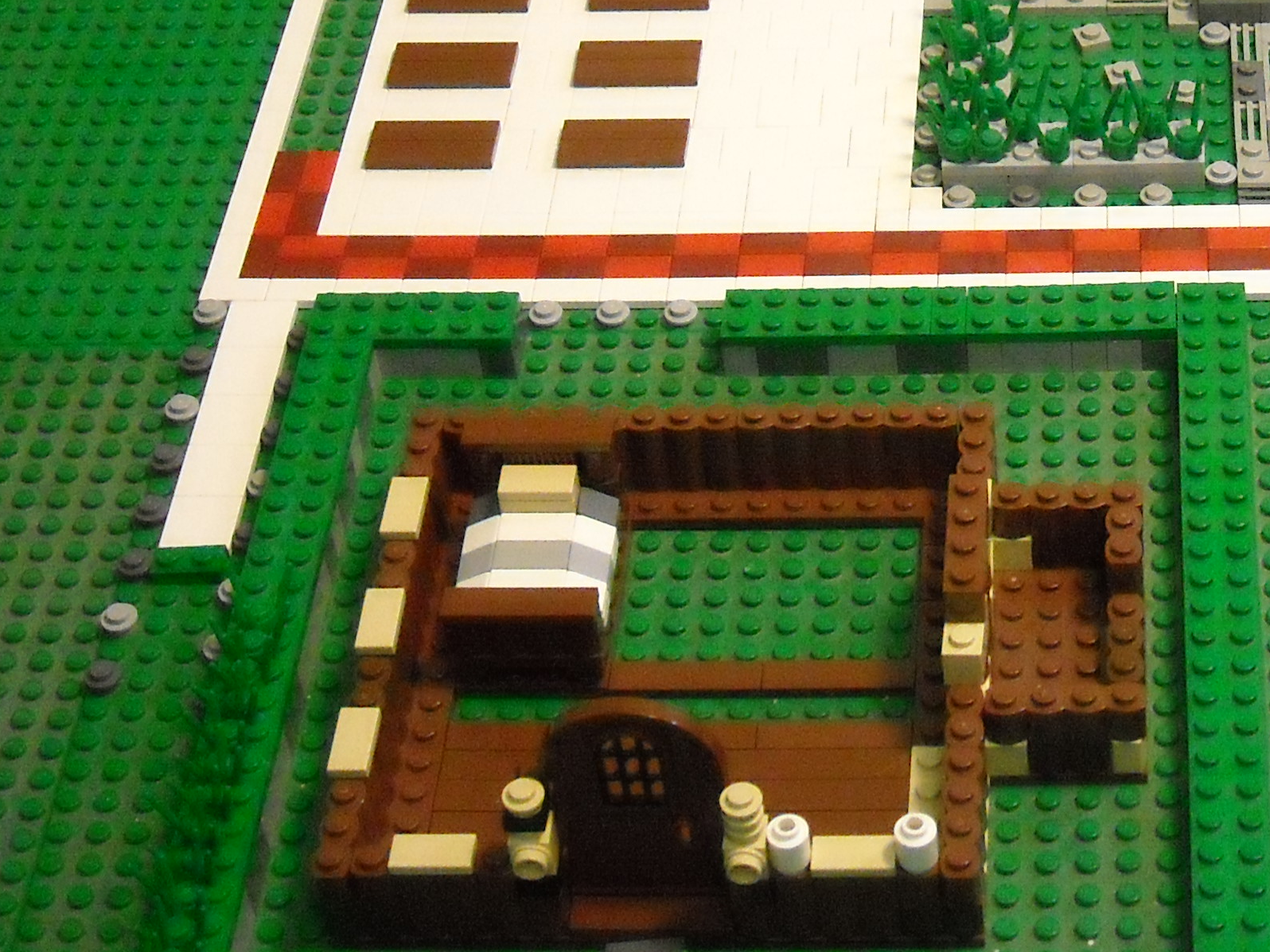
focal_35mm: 90
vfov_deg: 16.3
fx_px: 3302
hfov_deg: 21.3
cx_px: 1147
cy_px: 220
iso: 800
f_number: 3.1
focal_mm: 7.1
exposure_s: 1/161
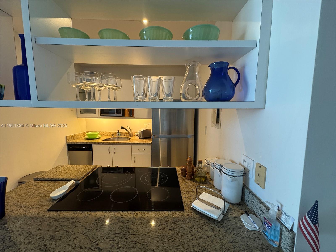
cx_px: 168
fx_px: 136
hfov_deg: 102.1
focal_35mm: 14
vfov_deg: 85.7
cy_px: 126
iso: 200
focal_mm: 2.22
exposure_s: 1/60
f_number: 2.2
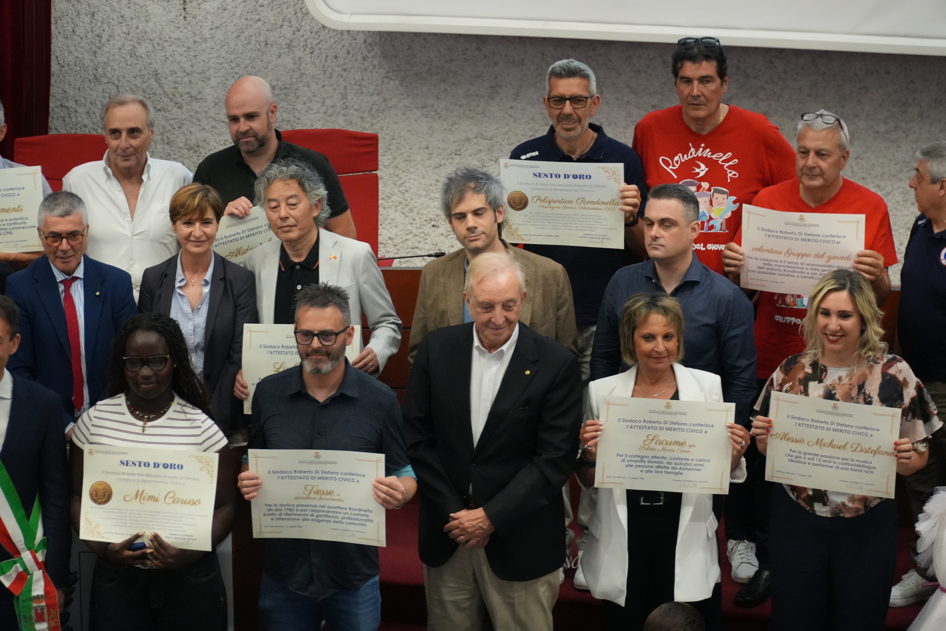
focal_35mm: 122
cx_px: 473
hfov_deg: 16.9
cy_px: 316
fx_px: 3193
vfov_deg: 11.3
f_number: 4
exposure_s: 1/125
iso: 3200
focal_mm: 81
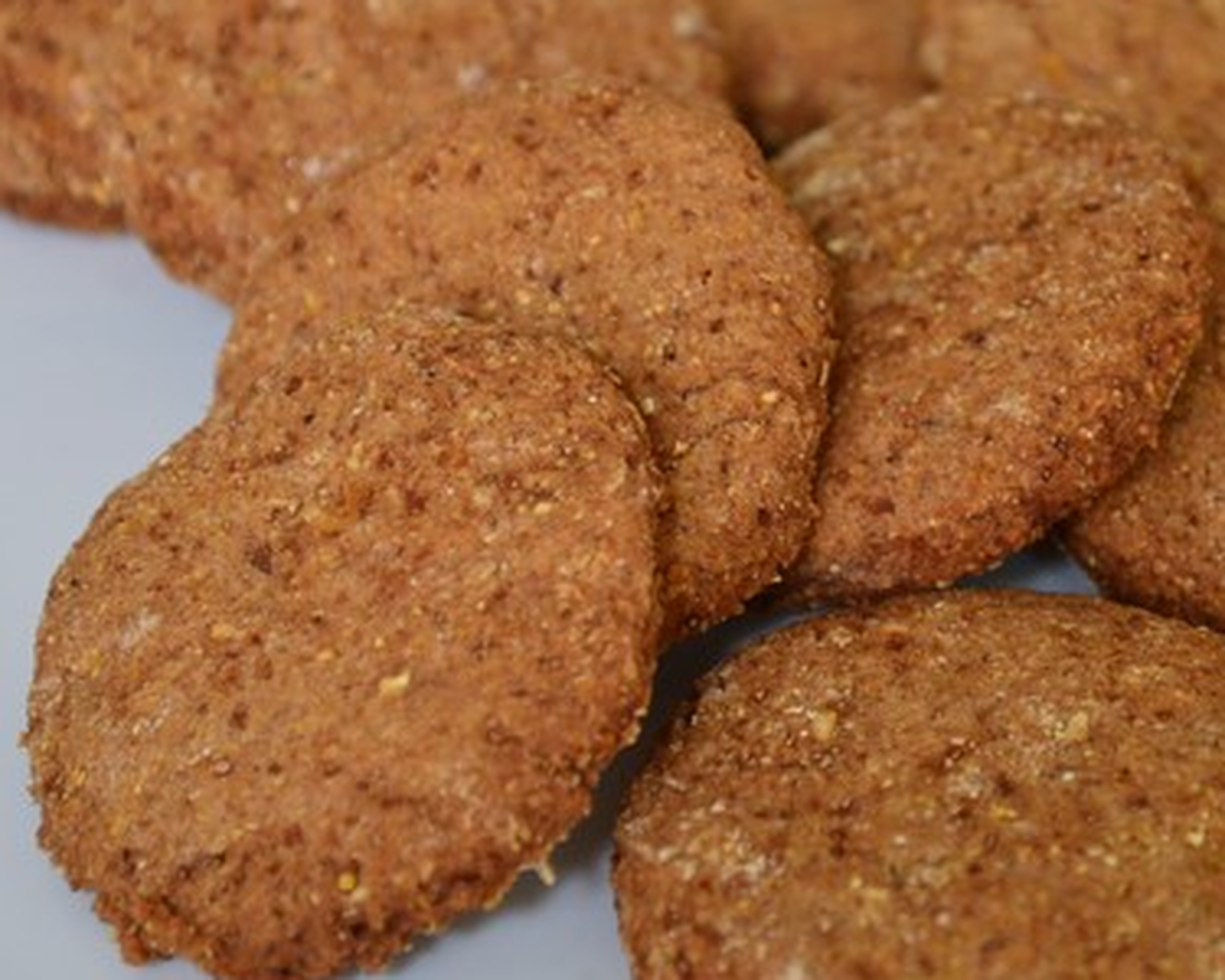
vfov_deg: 12.3
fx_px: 4532
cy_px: 382
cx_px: 826
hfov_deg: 15.4
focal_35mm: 125
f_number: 5.6
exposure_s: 1/50
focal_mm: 52
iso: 800
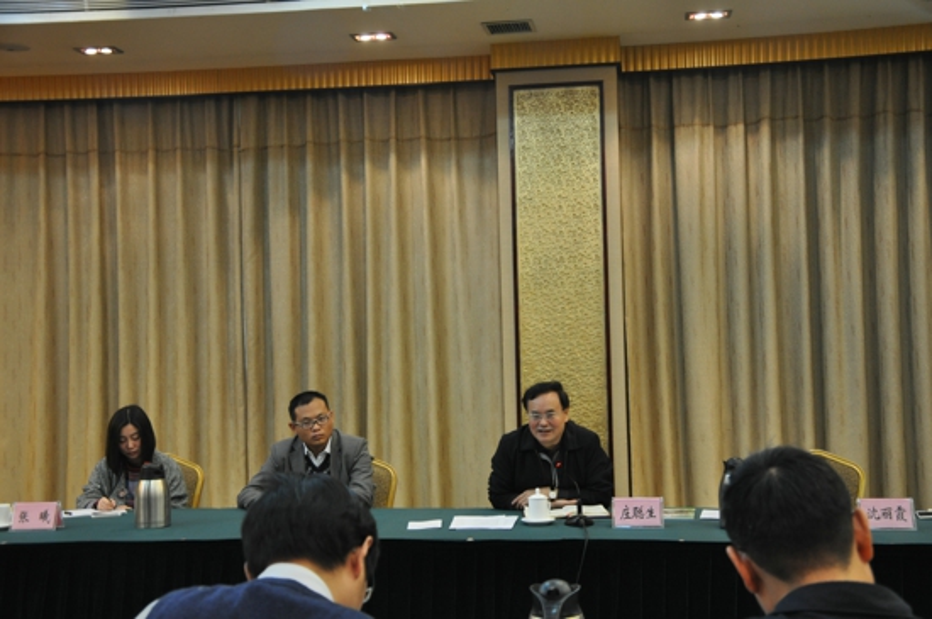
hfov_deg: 41.2
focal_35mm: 48
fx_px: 1241
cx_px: 466
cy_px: 310
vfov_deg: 28.0
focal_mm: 32
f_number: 4.2
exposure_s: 1/15
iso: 800
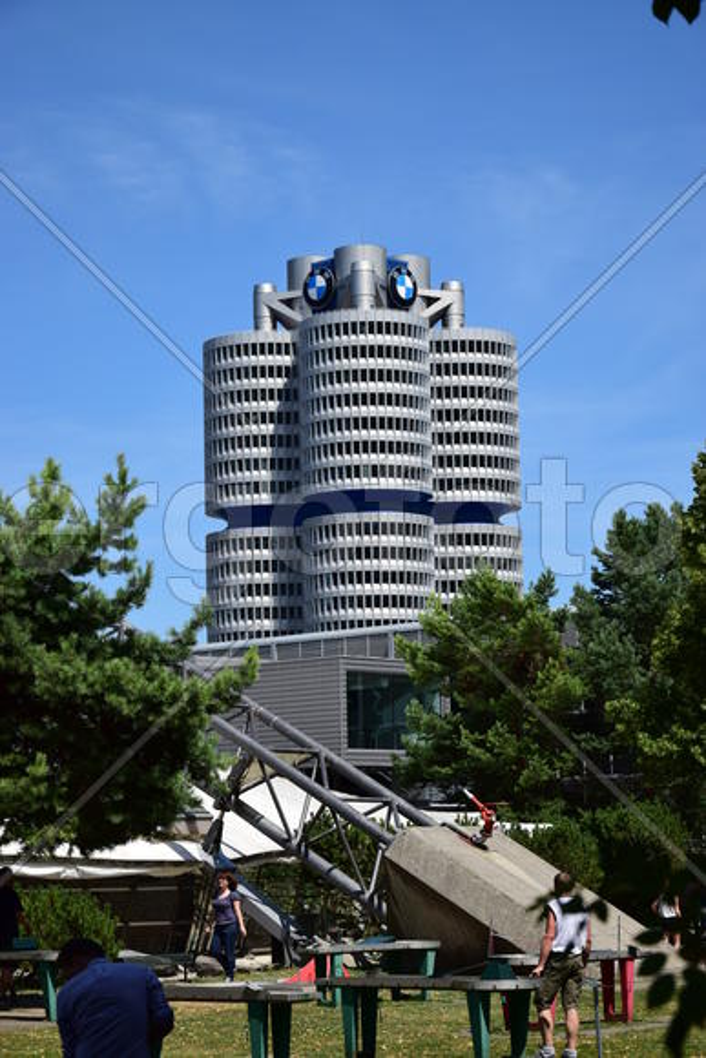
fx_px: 2558
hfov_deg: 15.7
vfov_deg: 23.4
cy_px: 529
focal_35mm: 87
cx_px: 353
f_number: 6.3
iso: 100
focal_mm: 58
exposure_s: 1/640
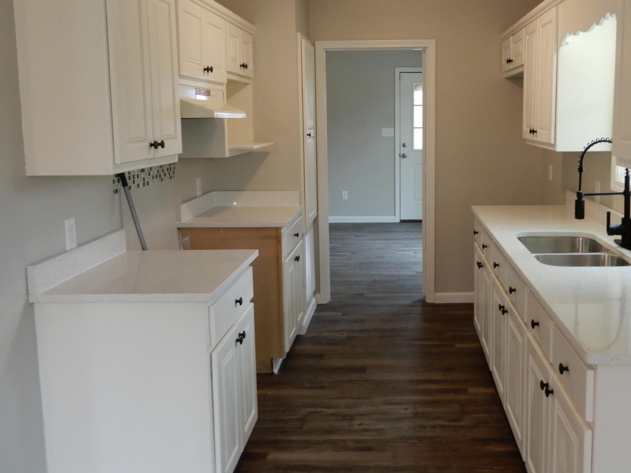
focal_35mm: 34
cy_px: 191
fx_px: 620
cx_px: 392
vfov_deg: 41.6
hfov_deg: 53.4
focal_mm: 4.3
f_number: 3.4
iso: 200
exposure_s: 1/30
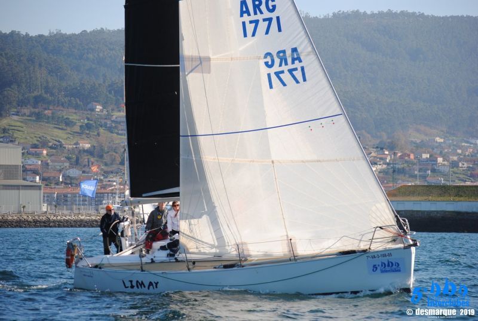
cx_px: 239
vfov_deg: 9.0
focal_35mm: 153
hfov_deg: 13.4
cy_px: 160
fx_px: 2036
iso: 125
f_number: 5.6
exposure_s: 1/500
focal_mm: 102
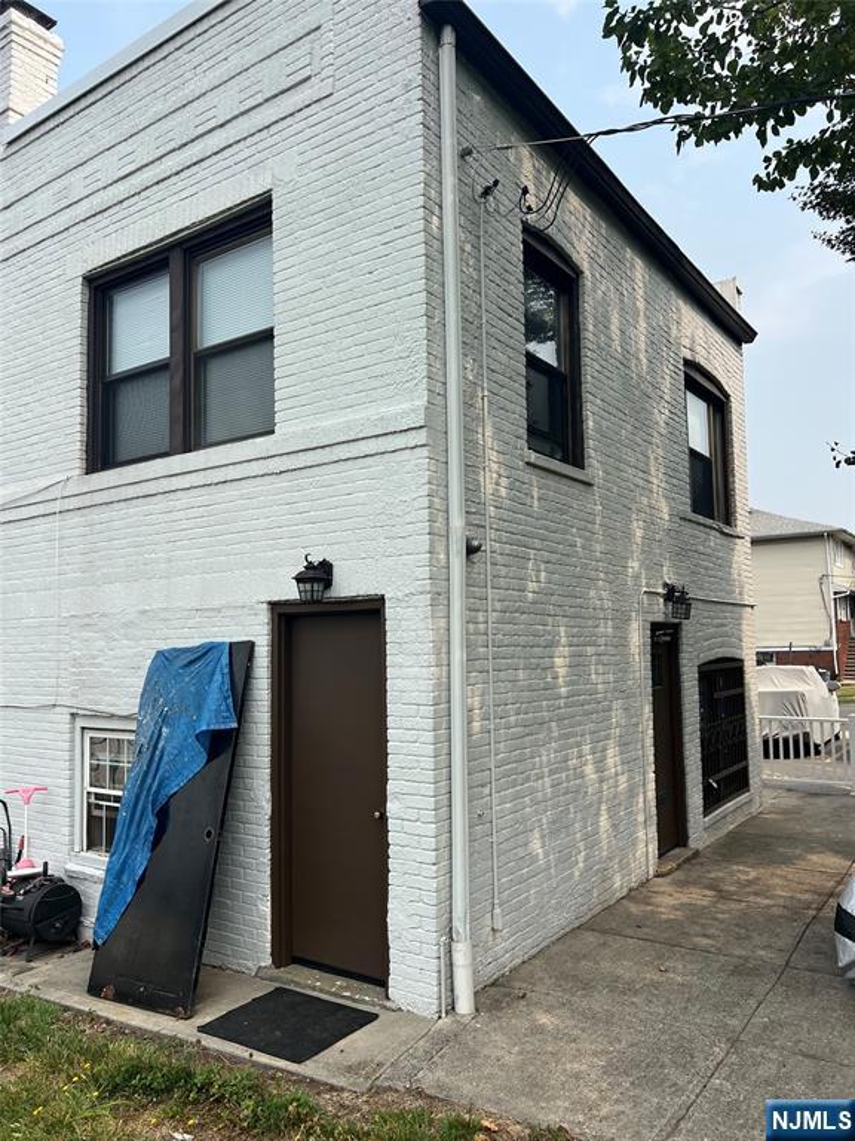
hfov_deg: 53.1
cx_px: 428
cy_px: 570
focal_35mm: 26
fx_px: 856
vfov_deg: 67.3
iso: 50
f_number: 1.5
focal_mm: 5.7
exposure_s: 1/3460
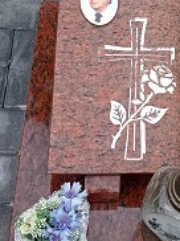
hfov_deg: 19.1
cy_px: 67
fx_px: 514
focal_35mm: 74
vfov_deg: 26.1
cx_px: 197
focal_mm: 4.74
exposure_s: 1/529
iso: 100
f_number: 1.79
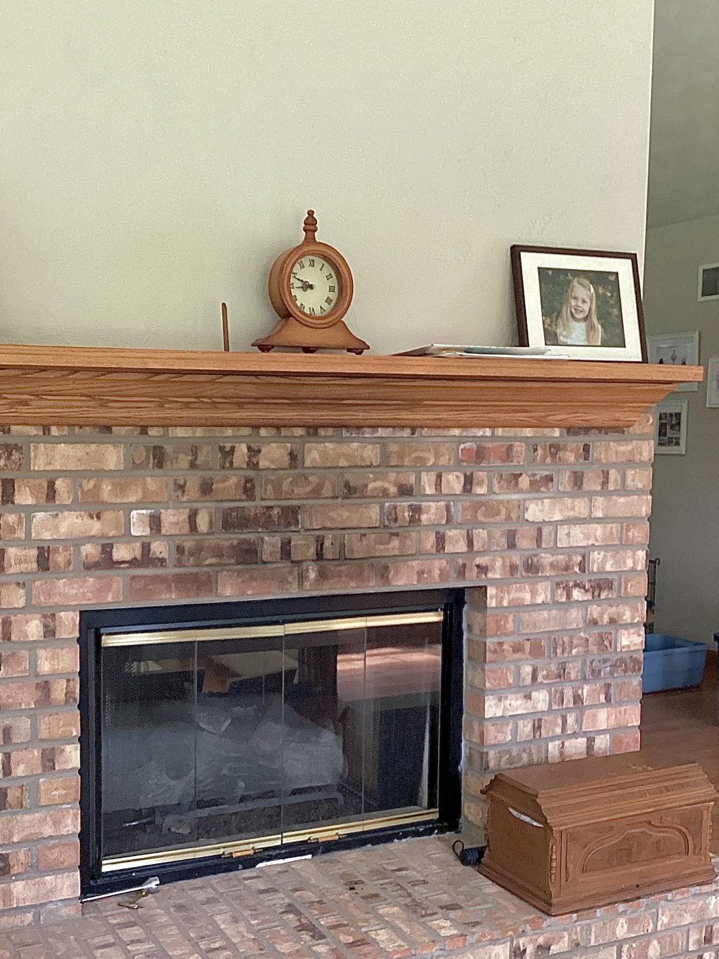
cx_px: 289
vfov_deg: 45.6
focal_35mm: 41
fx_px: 1135
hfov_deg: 35.0
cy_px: 560
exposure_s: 1/50
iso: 400
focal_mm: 3.3
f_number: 2.4
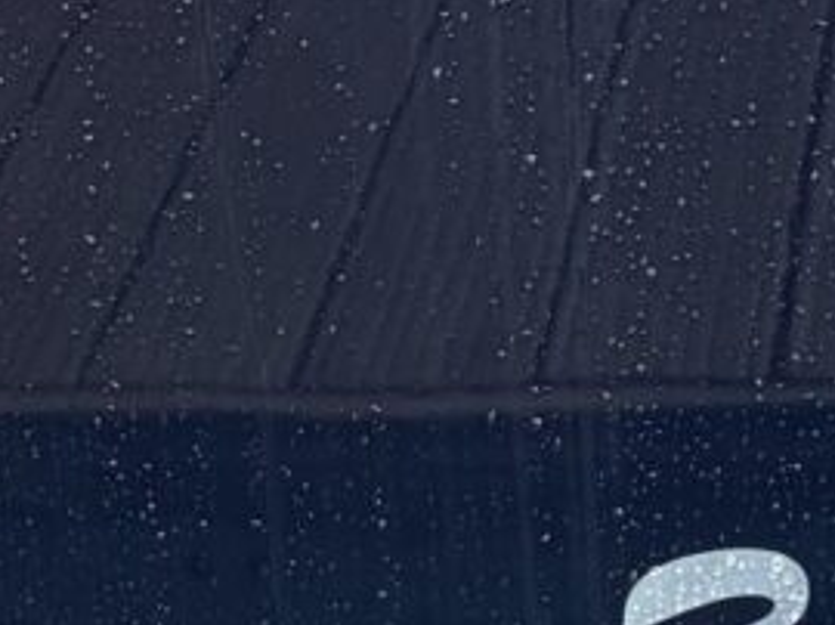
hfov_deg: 11.1
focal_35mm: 178
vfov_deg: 8.3
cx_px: 93
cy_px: 476
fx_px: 4290
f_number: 1.78
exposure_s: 1/151
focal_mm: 6.76
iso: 100
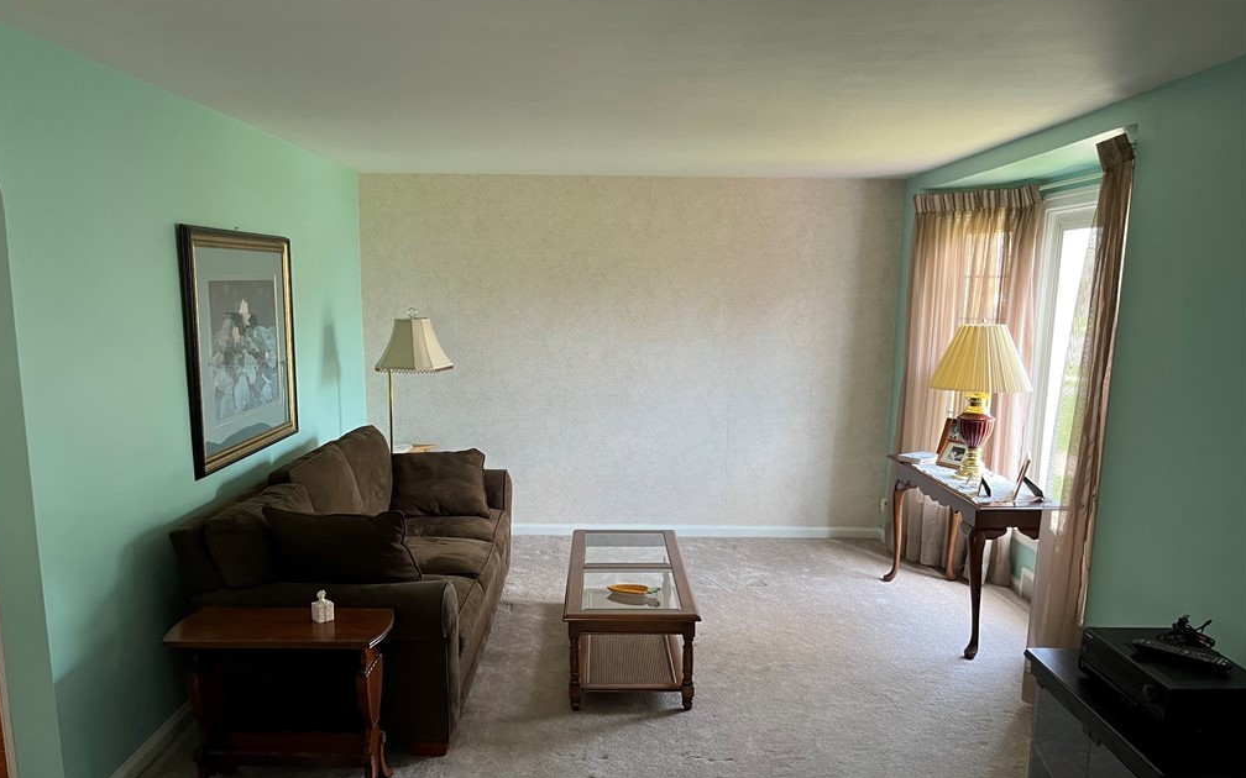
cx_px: 618
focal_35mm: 28
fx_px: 951
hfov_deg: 66.5
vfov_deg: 44.3
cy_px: 466
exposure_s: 1/93
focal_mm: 5.1
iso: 125
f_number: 1.6
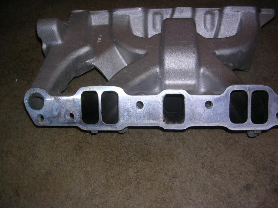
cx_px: 139
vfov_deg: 37.7
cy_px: 104
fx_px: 305
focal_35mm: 38
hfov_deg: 49.0
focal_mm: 5.8
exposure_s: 1/60.1
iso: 50
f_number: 2.8
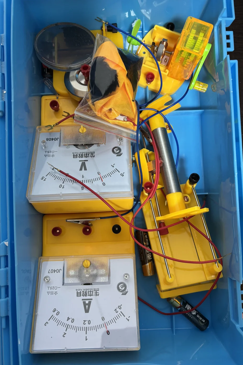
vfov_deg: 65.5
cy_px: 182
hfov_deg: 46.4
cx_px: 118
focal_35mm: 28
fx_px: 284
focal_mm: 5.96
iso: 160
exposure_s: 1/50
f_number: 1.6
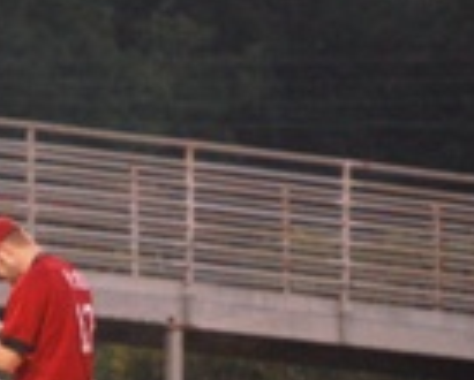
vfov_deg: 1.7
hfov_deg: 2.1
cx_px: 3
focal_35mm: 920
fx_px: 12925
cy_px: 411
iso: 1600
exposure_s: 1/60
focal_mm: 200
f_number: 5.6
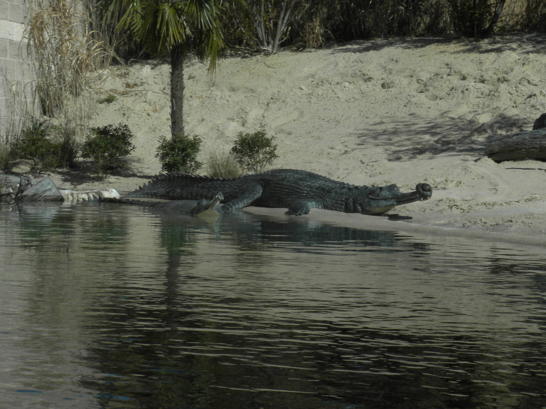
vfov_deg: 12.5
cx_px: 273
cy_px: 204
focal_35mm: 119
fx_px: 1877
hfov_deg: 16.6
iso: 64
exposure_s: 1/95
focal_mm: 21
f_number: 14
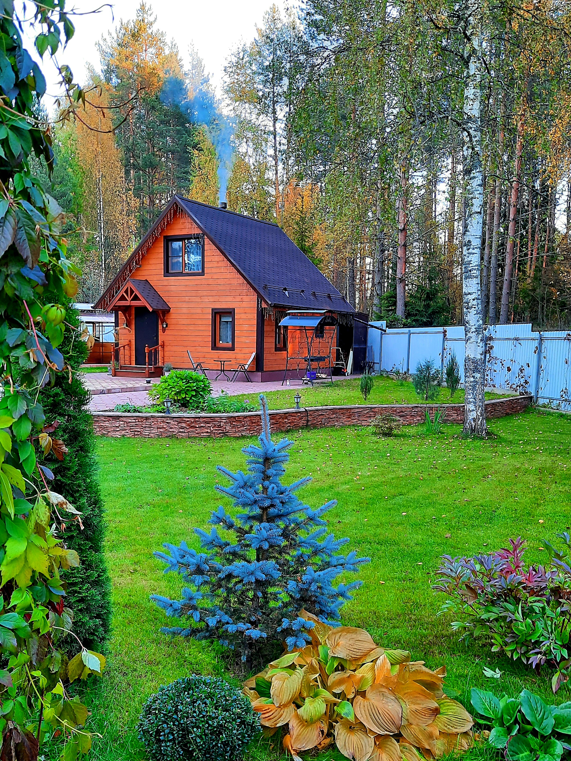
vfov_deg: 53.8
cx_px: 257
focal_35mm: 34
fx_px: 748
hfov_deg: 41.7
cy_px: 426
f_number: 2
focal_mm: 4.6
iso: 80
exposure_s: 1/50
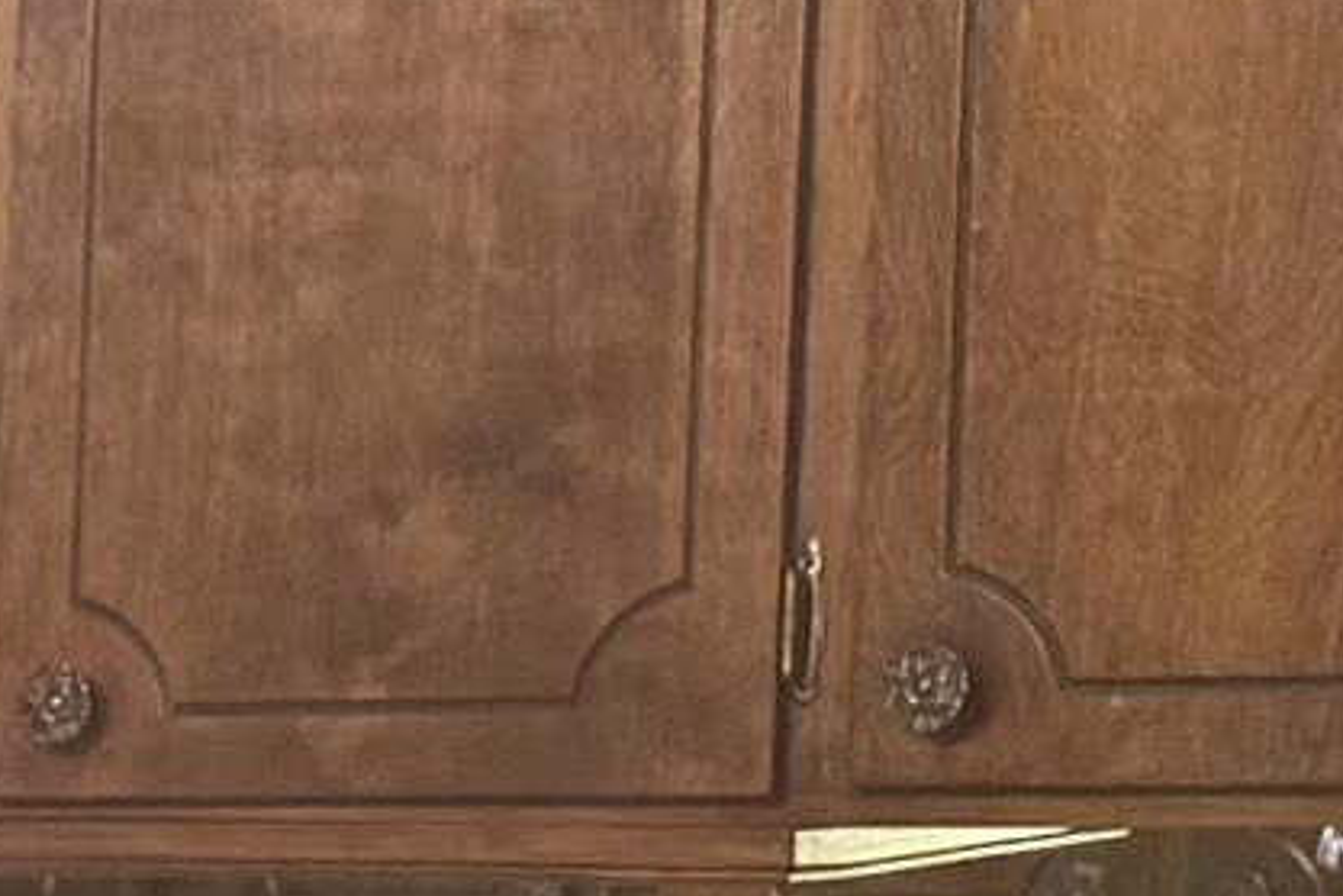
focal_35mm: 184
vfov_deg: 7.2
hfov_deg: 9.4
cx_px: -2290
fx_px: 6864
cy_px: 1631
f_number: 1.78
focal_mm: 6.76
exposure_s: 1/60
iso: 160
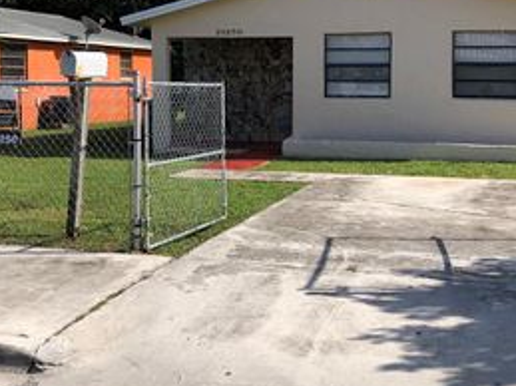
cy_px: 120
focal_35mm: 54
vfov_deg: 26.8
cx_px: 287
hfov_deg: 35.5
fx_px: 805
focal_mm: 3.99
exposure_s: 1/1946
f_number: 1.8
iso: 20
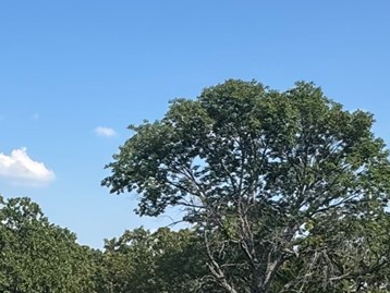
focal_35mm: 75
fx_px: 846
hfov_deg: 24.5
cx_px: -20
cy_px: 310
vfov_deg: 19.0
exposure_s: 1/1672
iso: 50
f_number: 2.2
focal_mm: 2.22
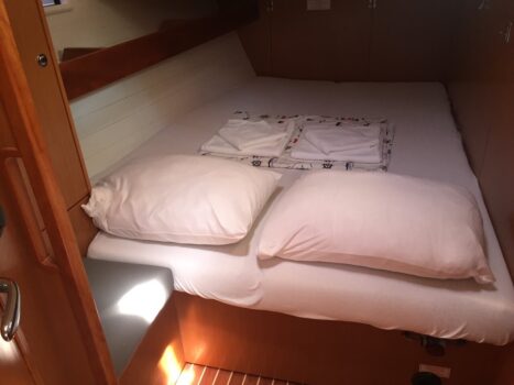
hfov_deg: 61.7
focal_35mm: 29
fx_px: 430
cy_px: 192
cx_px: 257
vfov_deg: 48.2
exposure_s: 1/33
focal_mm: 4.15
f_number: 2.2
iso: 125
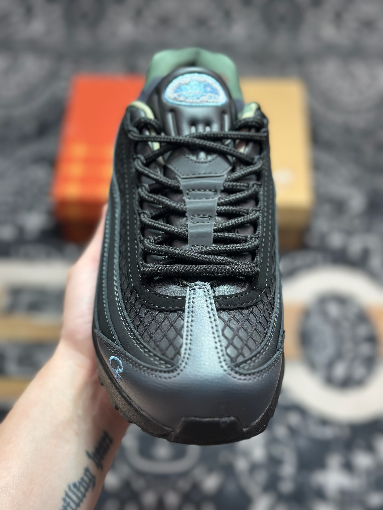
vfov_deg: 39.7
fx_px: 708
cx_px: 192
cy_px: 255
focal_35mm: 48
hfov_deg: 30.3
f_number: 1.78
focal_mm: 6.86
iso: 80
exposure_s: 1/227
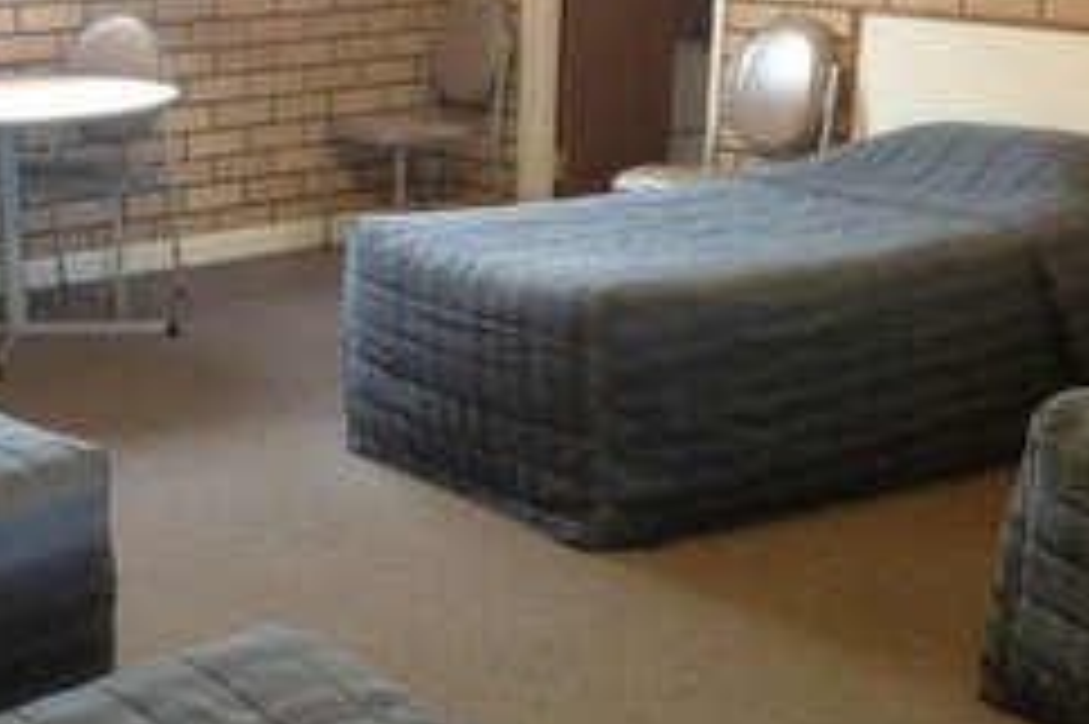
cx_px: 266
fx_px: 2176
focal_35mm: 72
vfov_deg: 18.9
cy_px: 391
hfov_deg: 27.7
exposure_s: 1/15
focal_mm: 4.28
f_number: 2.4
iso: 400
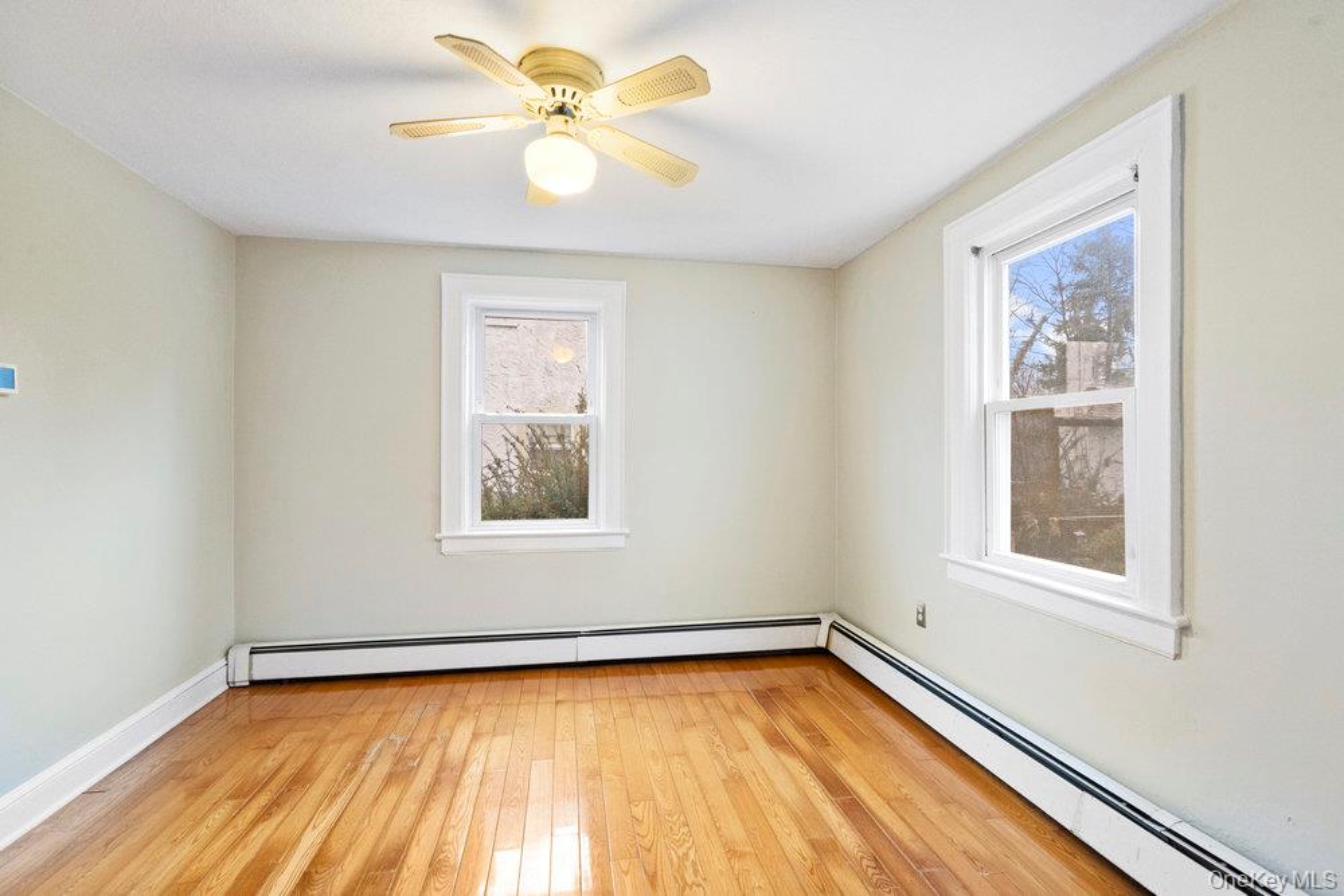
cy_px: 448
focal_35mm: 16
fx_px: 597
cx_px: 672
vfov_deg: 73.8
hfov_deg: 96.7
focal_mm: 16
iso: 5000
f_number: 9
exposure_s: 1/10
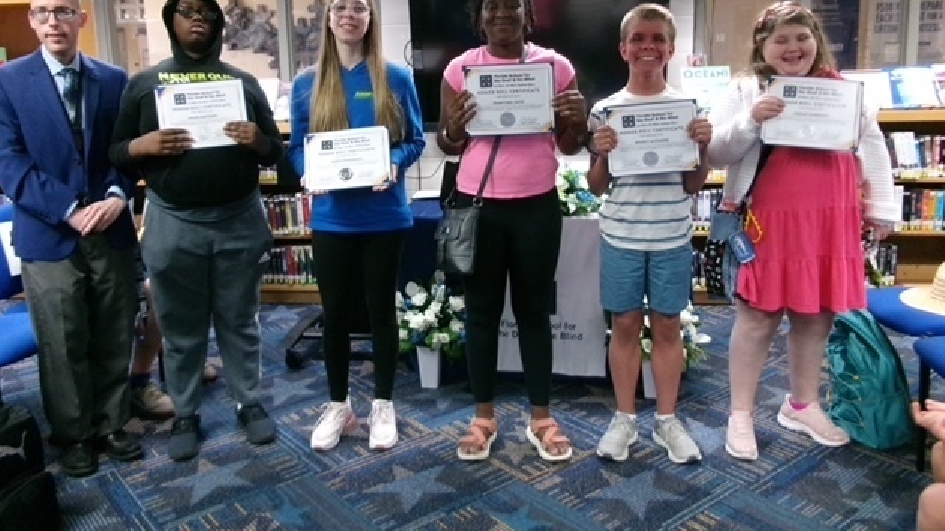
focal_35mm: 31
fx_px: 777
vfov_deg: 37.5
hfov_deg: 62.6
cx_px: 466
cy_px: 192
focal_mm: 5.1
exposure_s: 1/17
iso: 630
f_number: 3.9
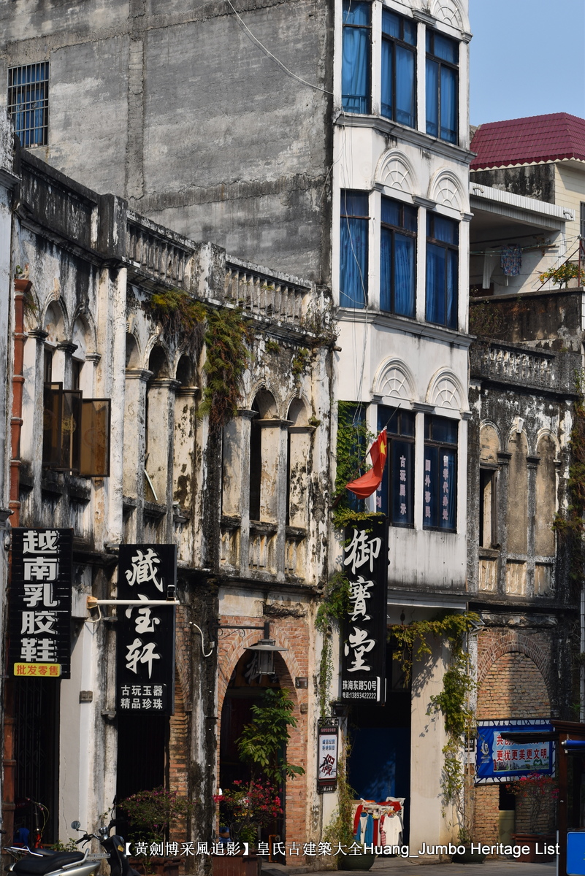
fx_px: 2557
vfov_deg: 19.4
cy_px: 438
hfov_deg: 13.1
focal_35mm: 105
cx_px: 292
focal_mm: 70
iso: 100
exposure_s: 1/250
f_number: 8
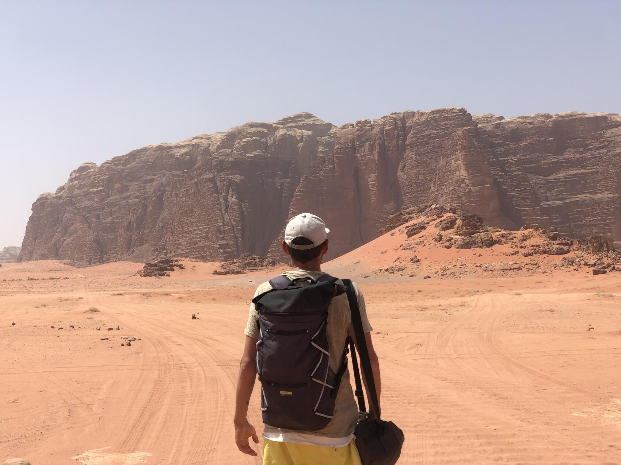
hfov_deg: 36.8
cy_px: 232
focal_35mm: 52
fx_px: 933
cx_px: 310
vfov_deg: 28.0
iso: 16
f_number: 2.4
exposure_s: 1/1499
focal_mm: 6
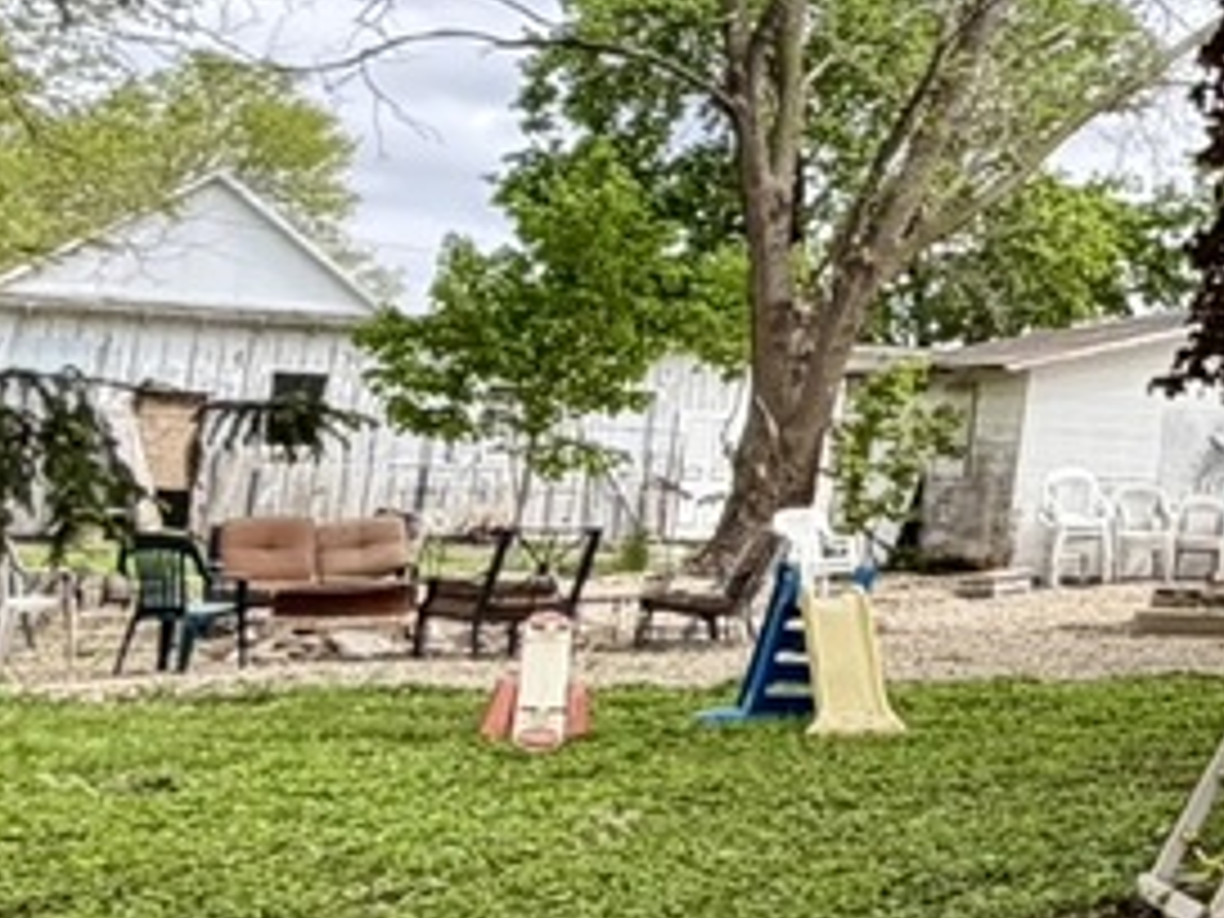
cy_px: 108
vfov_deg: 19.6
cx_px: 2466
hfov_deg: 17.9
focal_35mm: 74
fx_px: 2617
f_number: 2.2
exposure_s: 1/726
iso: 40
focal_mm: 2.22
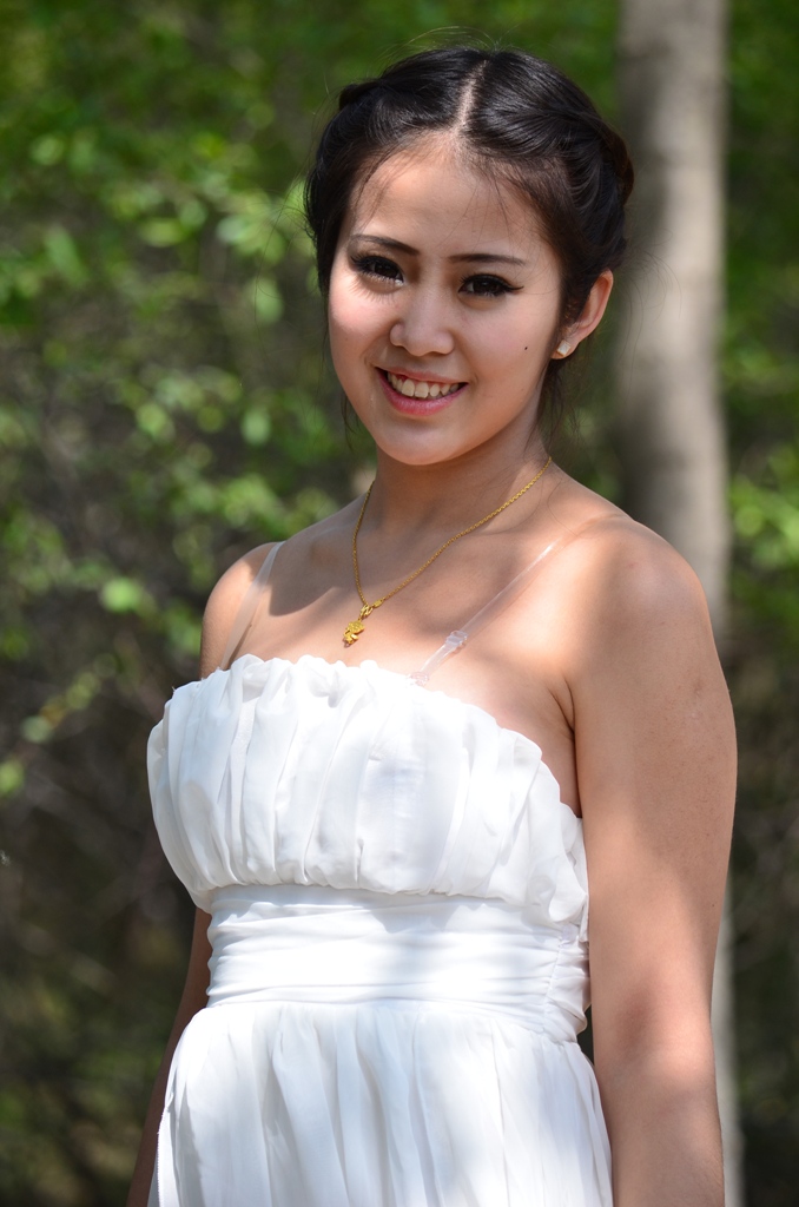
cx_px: 400
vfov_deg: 8.1
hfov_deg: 5.4
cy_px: 604
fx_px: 8529
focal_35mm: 255
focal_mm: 170
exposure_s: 1/640
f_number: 5.6
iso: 220
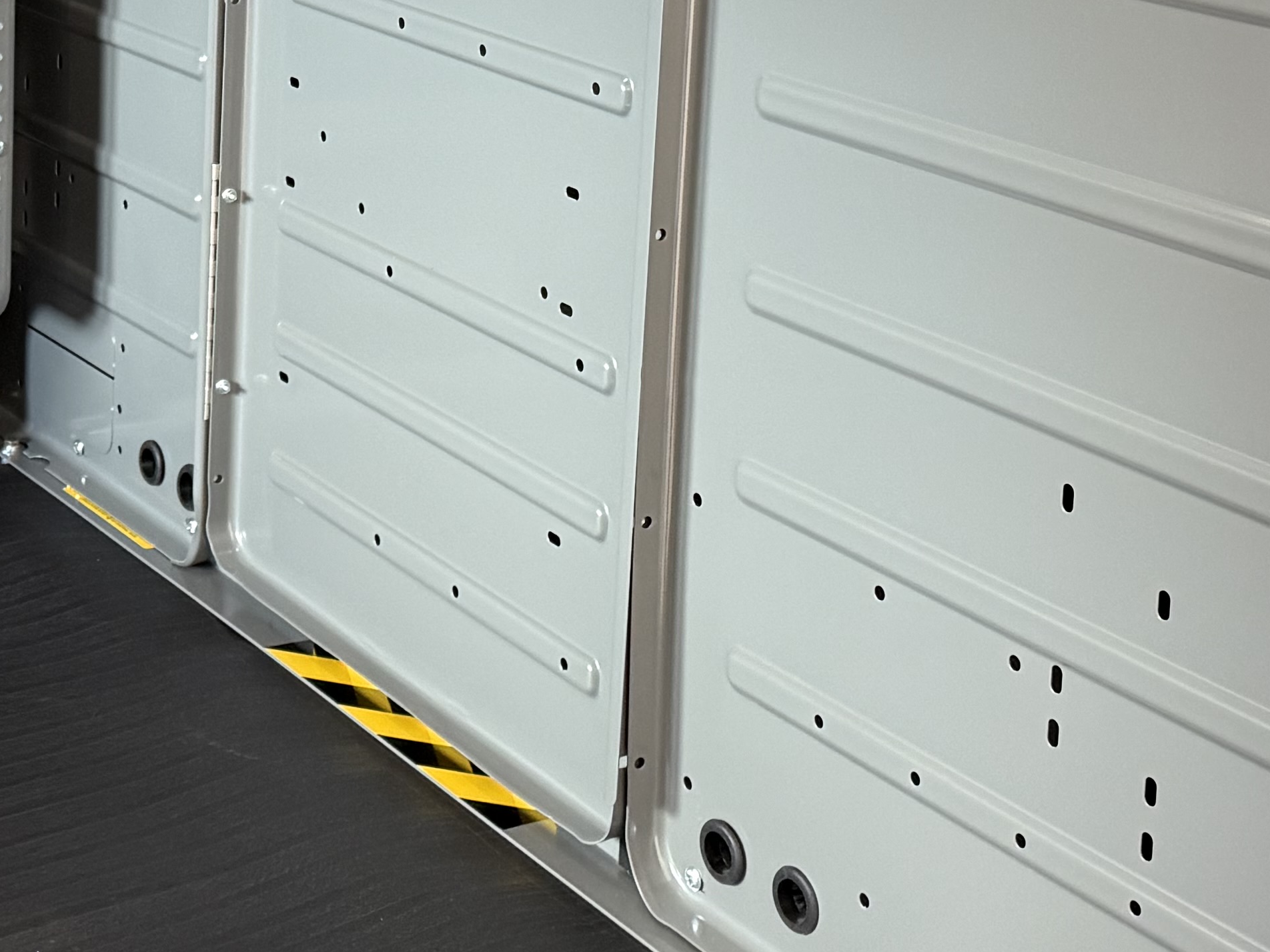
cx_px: 375
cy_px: -29
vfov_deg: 19.8
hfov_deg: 26.8
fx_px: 2642
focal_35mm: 72
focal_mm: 6.76
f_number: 1.78
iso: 320
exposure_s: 1/60
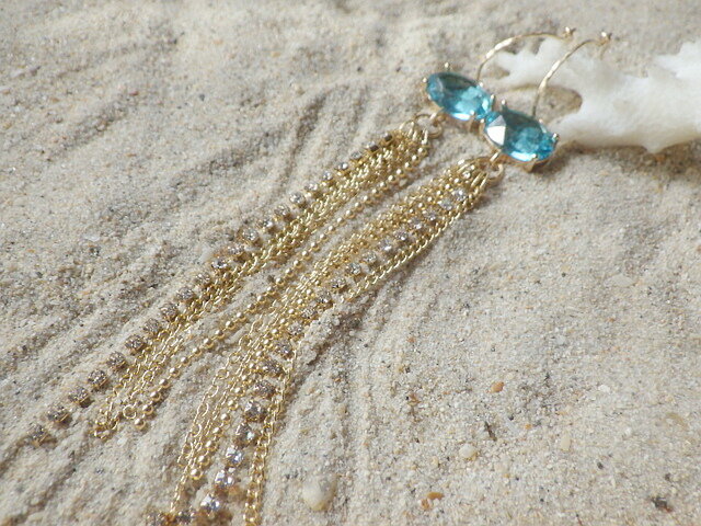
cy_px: 263
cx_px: 350
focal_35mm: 34
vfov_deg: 41.8
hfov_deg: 54.0
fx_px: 689
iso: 200
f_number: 3.8
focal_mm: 6.1
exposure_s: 1/50
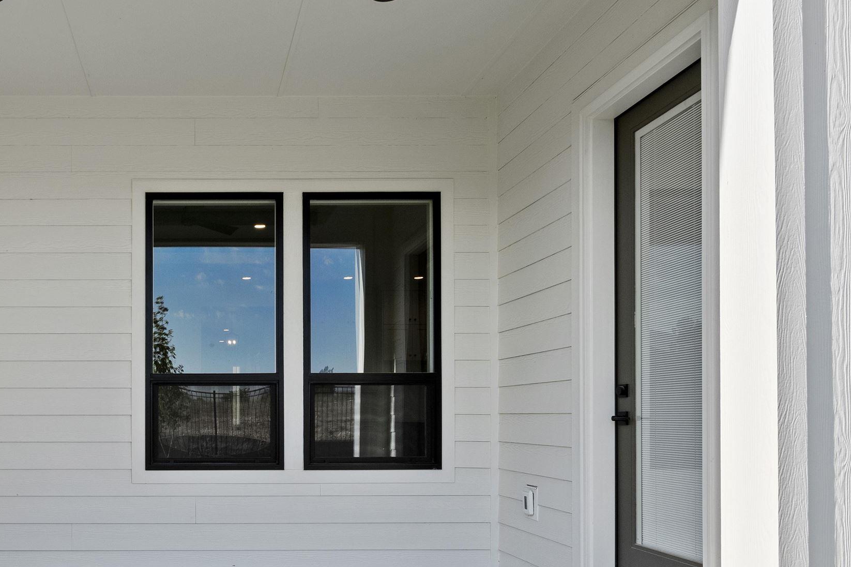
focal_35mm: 28
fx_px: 662
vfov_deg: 45.1
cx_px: 194
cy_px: 410
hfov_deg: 61.1
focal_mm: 10
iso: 320
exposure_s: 1/125
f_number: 11
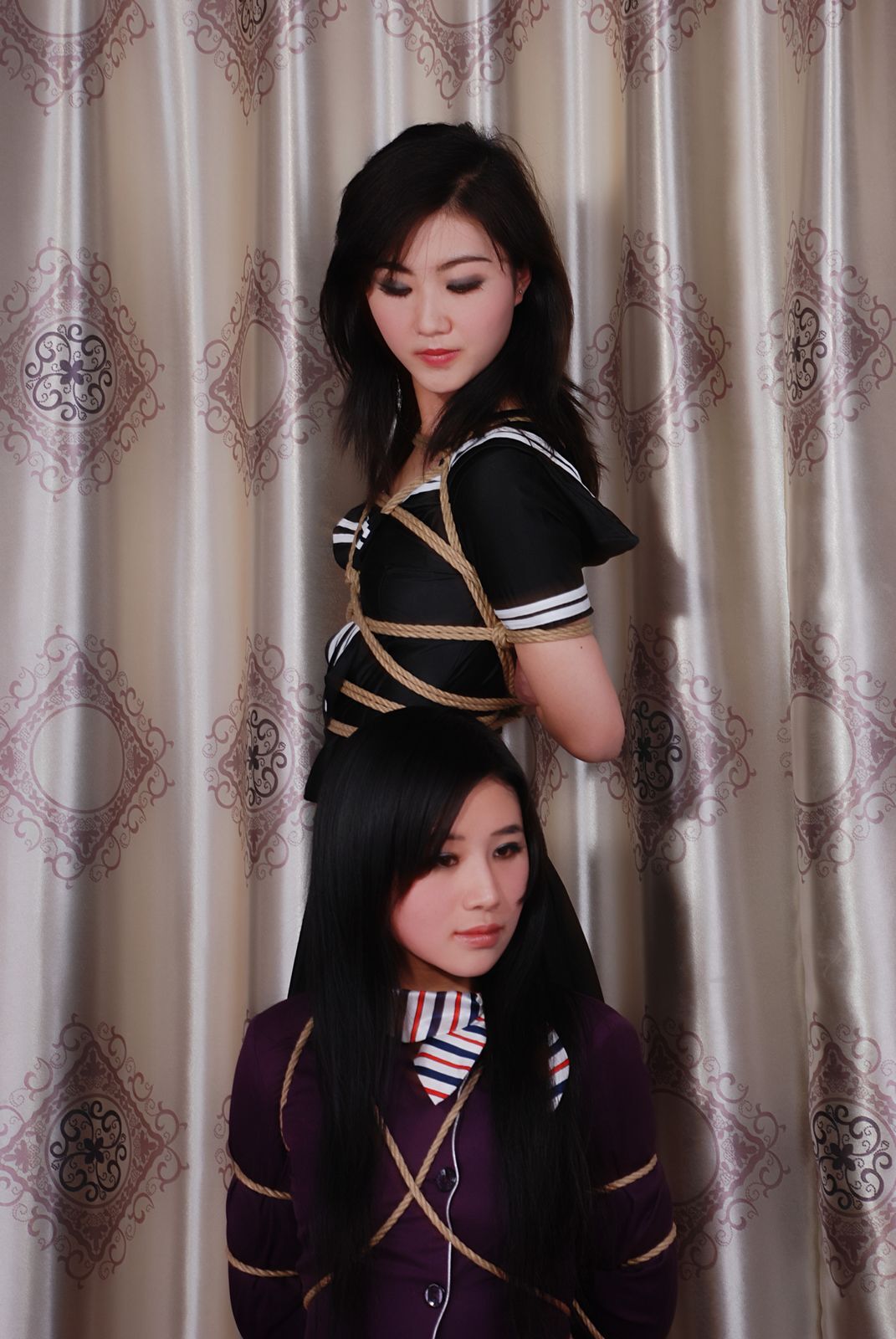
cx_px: 448
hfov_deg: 13.9
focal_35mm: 99
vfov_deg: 20.6
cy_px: 670
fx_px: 3685
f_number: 10
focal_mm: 66
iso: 100
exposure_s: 1/8
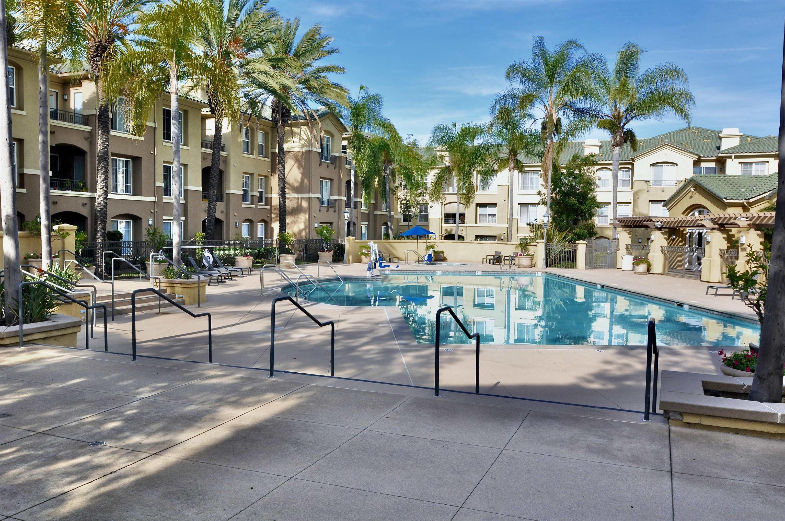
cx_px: 392
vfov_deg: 43.5
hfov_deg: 62.0
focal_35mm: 30
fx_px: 653
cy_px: 260
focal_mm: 20
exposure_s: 1/200
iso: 200
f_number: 7.1
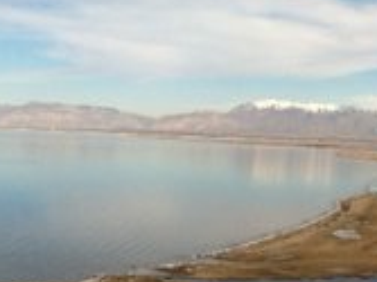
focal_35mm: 84
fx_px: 914
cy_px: 179
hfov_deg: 22.6
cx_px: 354
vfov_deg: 17.5
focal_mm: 3.85
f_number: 2.8
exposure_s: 1/1875
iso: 80
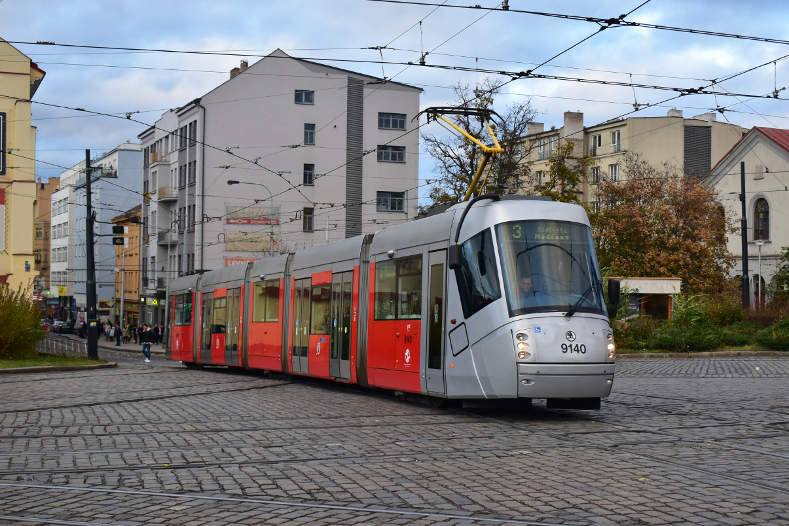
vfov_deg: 24.6
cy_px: 265
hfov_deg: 36.2
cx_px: 400
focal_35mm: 55
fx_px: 1206
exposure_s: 1/160
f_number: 6.3
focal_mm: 34
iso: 500
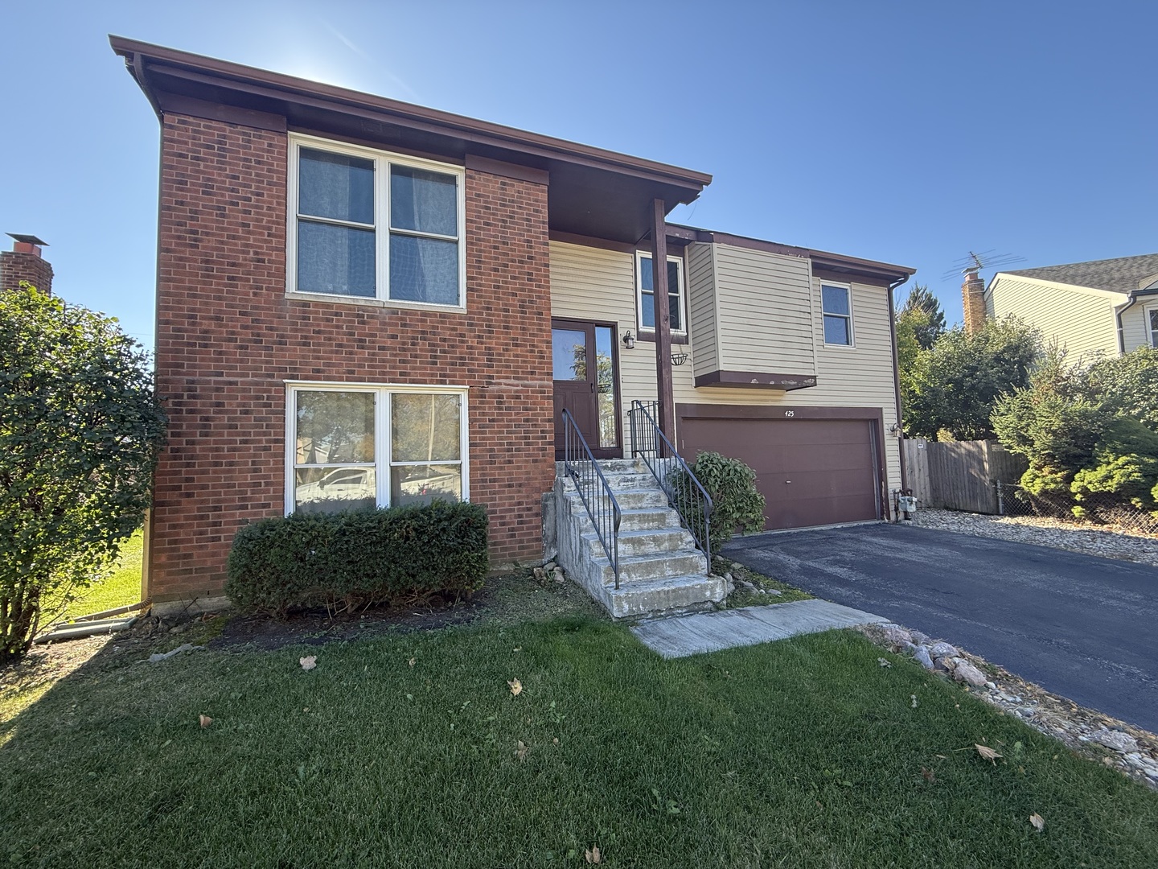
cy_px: 434
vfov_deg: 85.7
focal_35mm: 14
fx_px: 468
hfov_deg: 102.1
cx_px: 579
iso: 50
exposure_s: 1/206
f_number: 2.2
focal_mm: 2.22
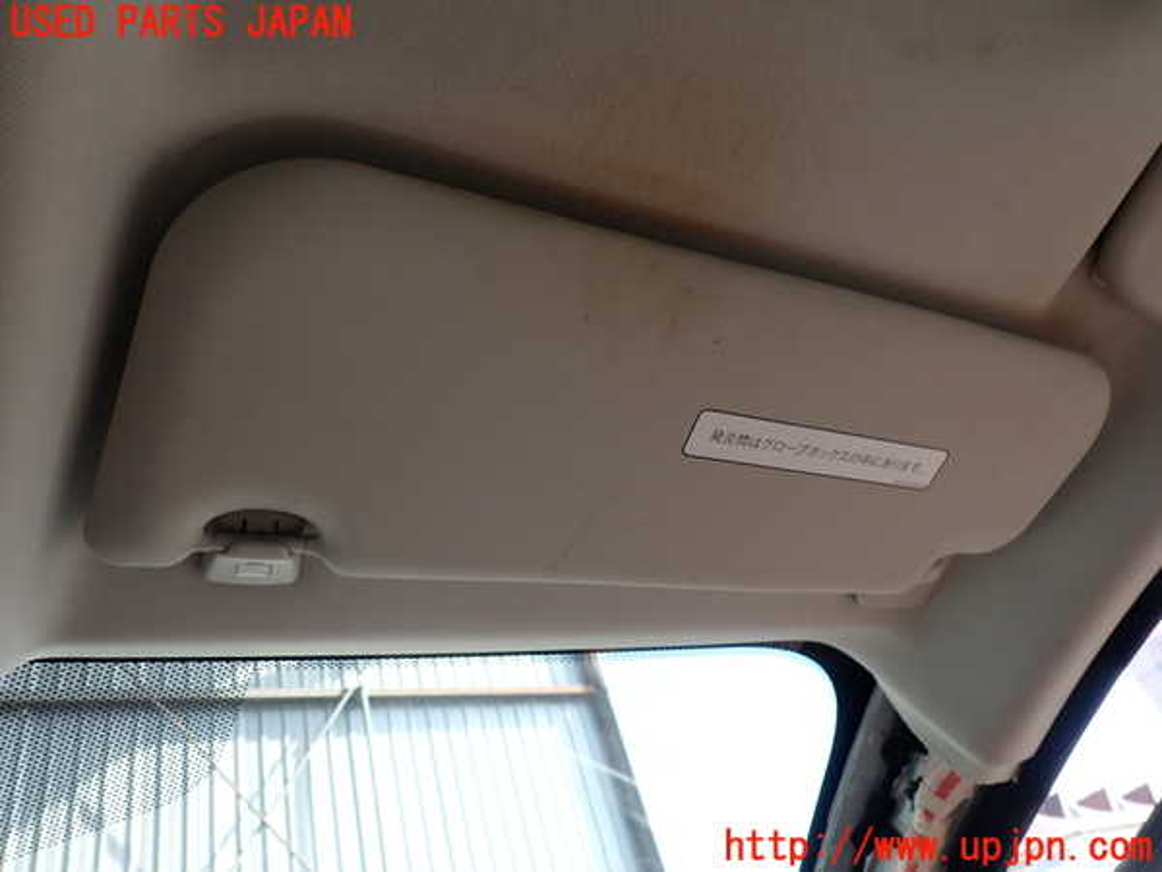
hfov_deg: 69.4
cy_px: 436
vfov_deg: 54.9
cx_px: 581
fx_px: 839
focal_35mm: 25
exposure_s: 1/200
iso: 100
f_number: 2.8
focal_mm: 4.5
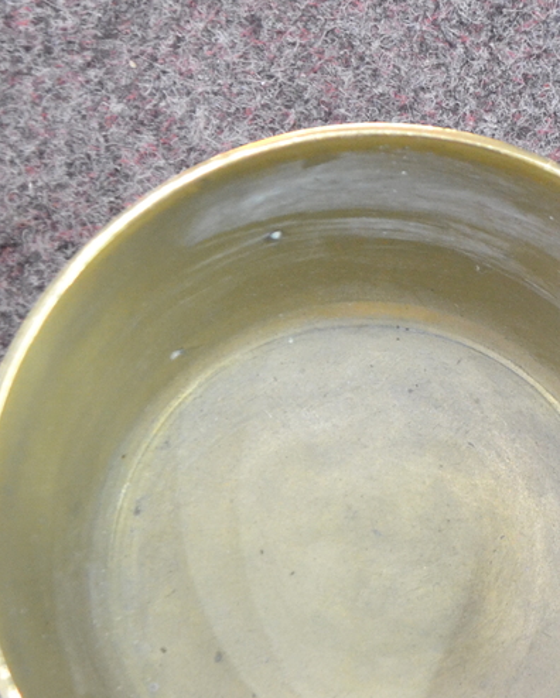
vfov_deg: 23.1
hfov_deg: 18.3
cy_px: 497
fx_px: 1697
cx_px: 549
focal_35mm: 82
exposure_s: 1/15
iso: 1800
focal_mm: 18
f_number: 3.5
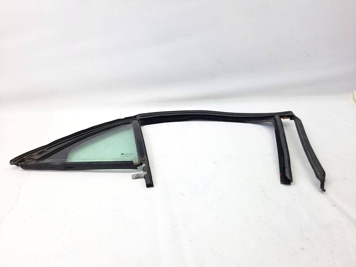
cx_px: 178
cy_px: 134
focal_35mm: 25
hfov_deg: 69.4
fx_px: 257
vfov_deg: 54.9
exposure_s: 1/50
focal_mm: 4.6
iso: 64
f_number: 2
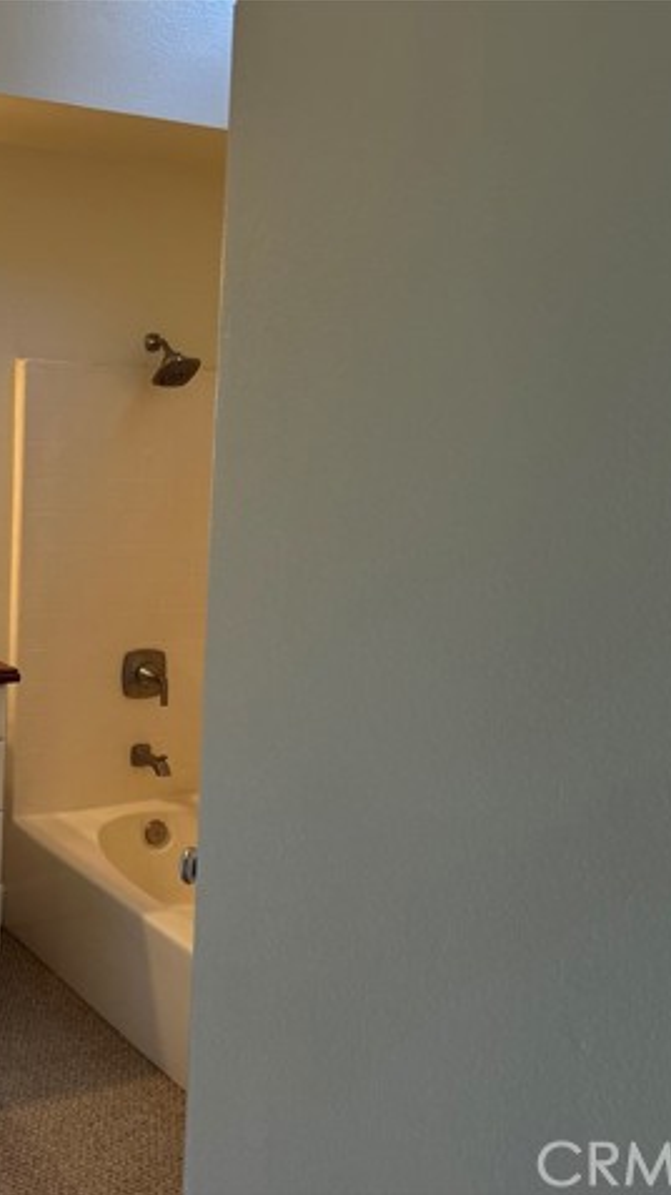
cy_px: 599
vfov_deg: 52.8
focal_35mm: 38
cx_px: 8
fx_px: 1203
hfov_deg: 29.2
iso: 100
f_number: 1.5
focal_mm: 5.7
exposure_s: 1/120
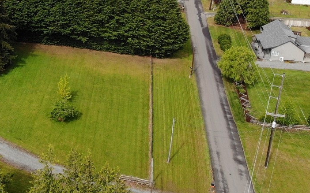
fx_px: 490
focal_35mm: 58
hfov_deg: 32.2
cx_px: -5
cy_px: -9
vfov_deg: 21.4
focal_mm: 4.5
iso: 100
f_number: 2.8
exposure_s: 1/838
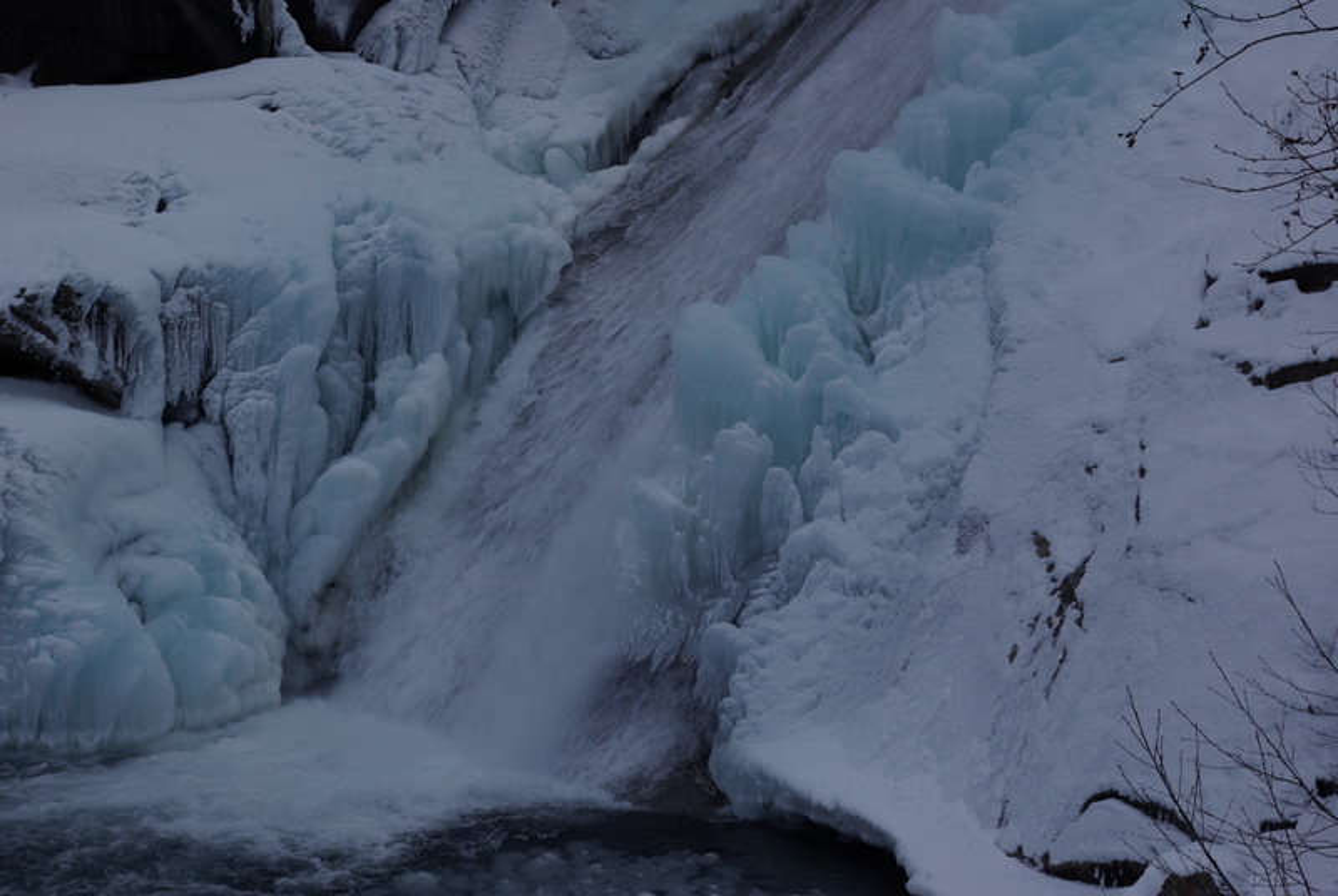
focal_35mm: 82
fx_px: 3071
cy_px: 448
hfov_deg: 24.6
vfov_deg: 16.6
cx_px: 669
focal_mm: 55
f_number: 11
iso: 100
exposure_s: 1/125
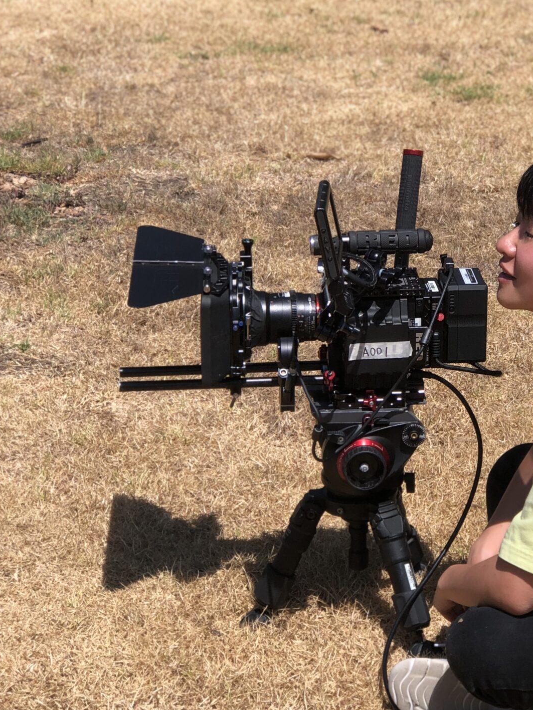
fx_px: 2114
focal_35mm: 103
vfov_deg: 19.0
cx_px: 460
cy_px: 269
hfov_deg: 14.3
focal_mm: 6.6
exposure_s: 1/1012
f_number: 2.8
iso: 20
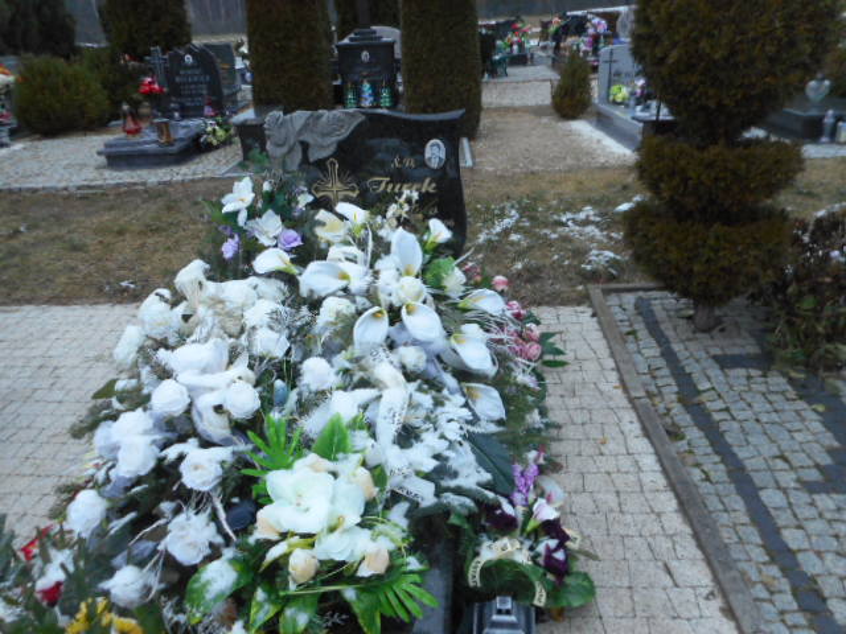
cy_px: 317
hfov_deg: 69.4
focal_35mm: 25
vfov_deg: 54.9
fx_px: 611
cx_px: 423
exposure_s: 1/30
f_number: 3.7
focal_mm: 4.5
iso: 180
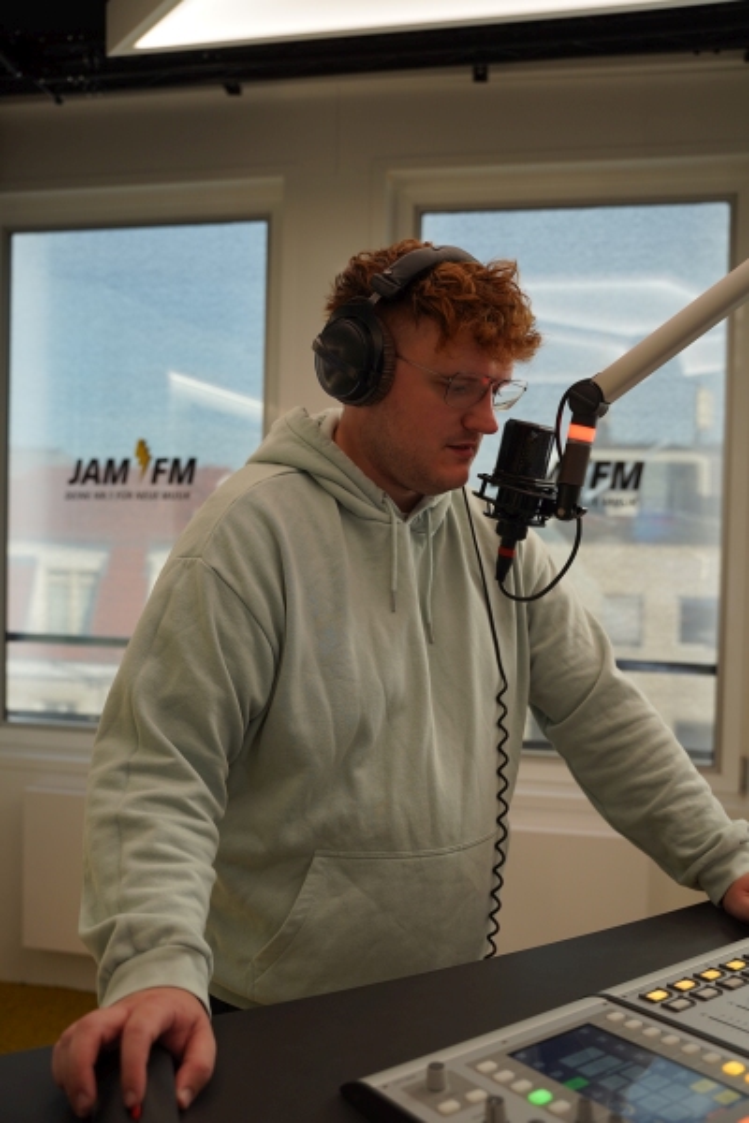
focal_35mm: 32
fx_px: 986
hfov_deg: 41.6
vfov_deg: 59.3
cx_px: 374
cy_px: 562
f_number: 3.2
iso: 320
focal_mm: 31.6
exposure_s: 1/160
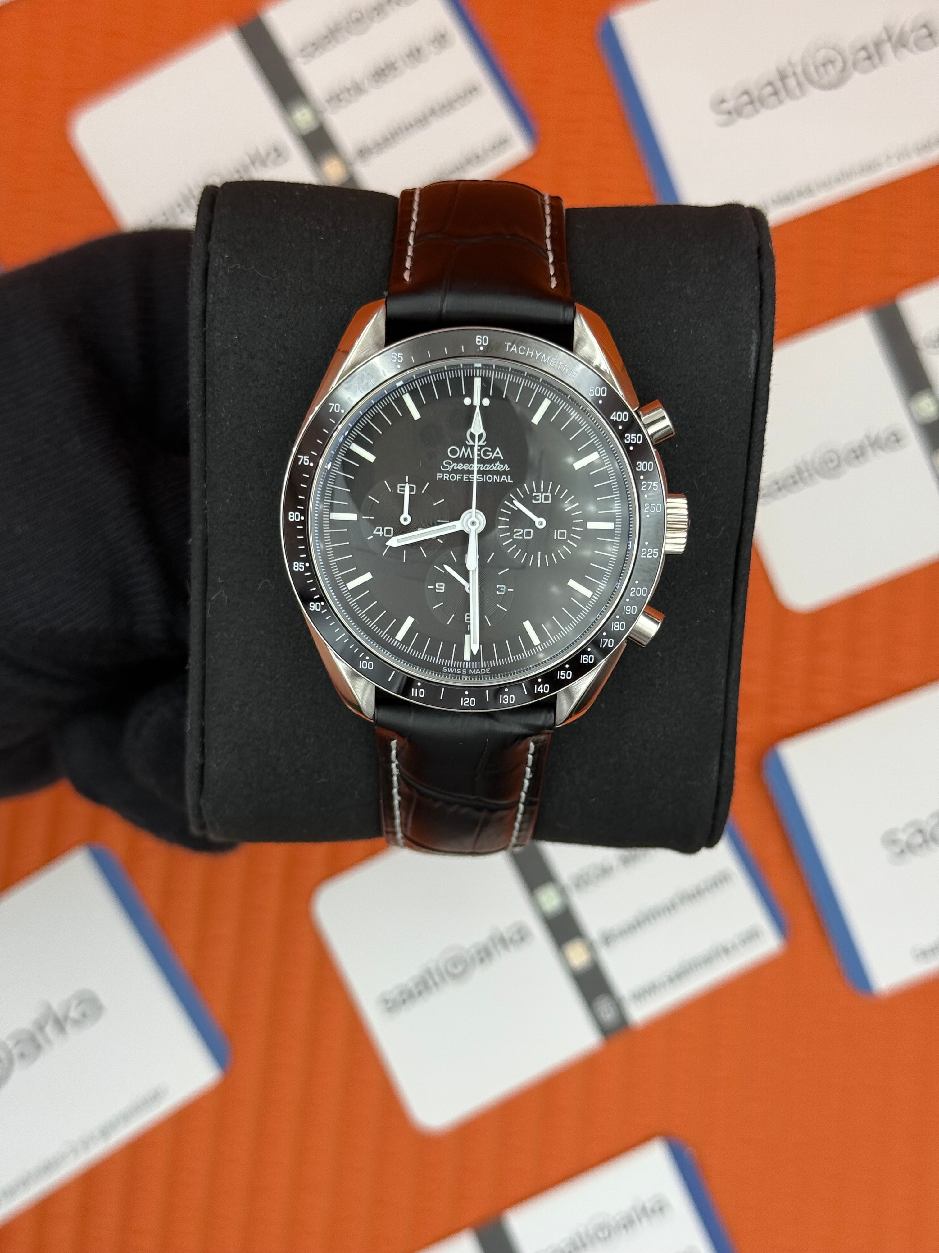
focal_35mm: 48
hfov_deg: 30.3
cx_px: 470
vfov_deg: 39.7
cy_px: 626
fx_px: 1736
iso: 50
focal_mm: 6.76
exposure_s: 1/121
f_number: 1.78
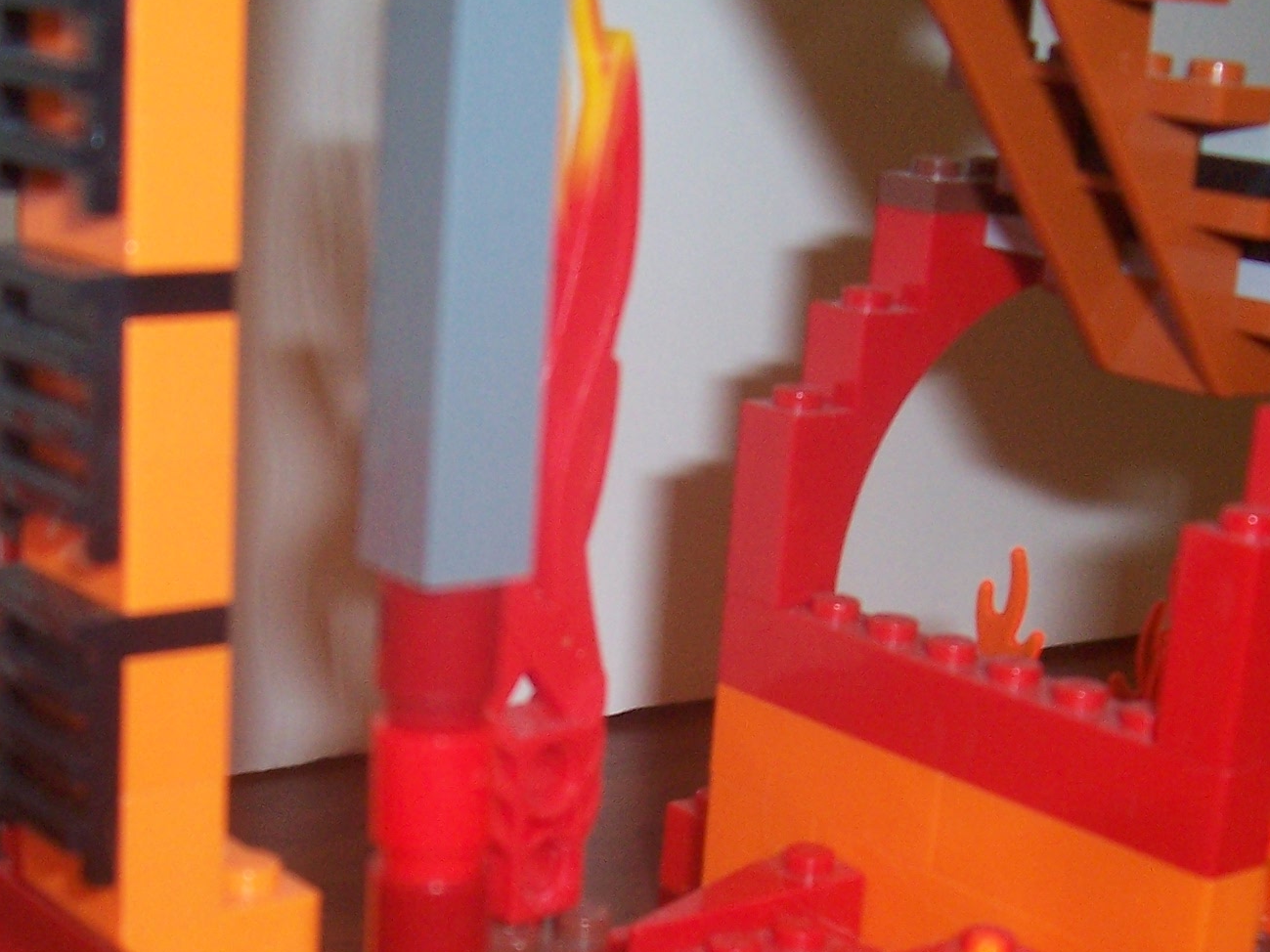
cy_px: 793
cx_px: 640
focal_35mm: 67
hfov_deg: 29.0
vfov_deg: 21.6
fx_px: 2458
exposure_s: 1/60
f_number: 2.7
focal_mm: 5.6
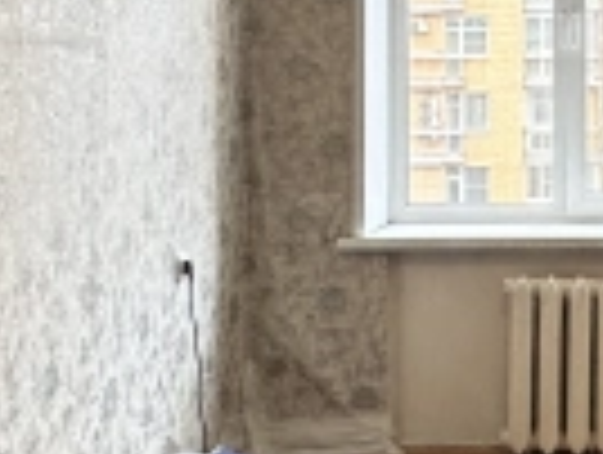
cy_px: 85
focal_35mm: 65
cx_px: 526
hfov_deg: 28.8
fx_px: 1134
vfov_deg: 22.3
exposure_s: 1/70
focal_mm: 2.22
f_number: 2.2
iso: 320
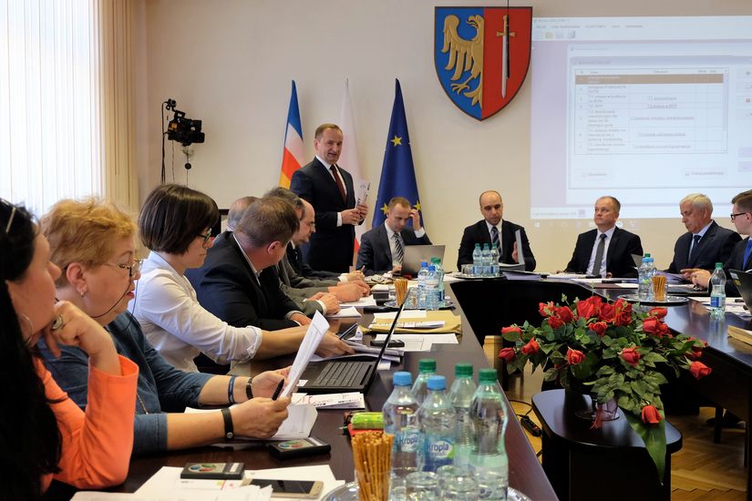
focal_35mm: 38
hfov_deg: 50.7
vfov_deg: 35.1
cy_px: 250
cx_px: 376
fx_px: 794
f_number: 4.5
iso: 1600
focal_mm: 25.6
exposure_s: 1/100
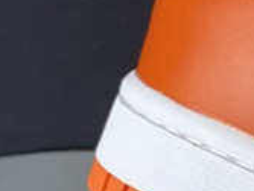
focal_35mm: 159
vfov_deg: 9.2
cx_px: 713
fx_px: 1169
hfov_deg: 9.9
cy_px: 259
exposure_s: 1/100
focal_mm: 4.25
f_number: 1.8
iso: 50
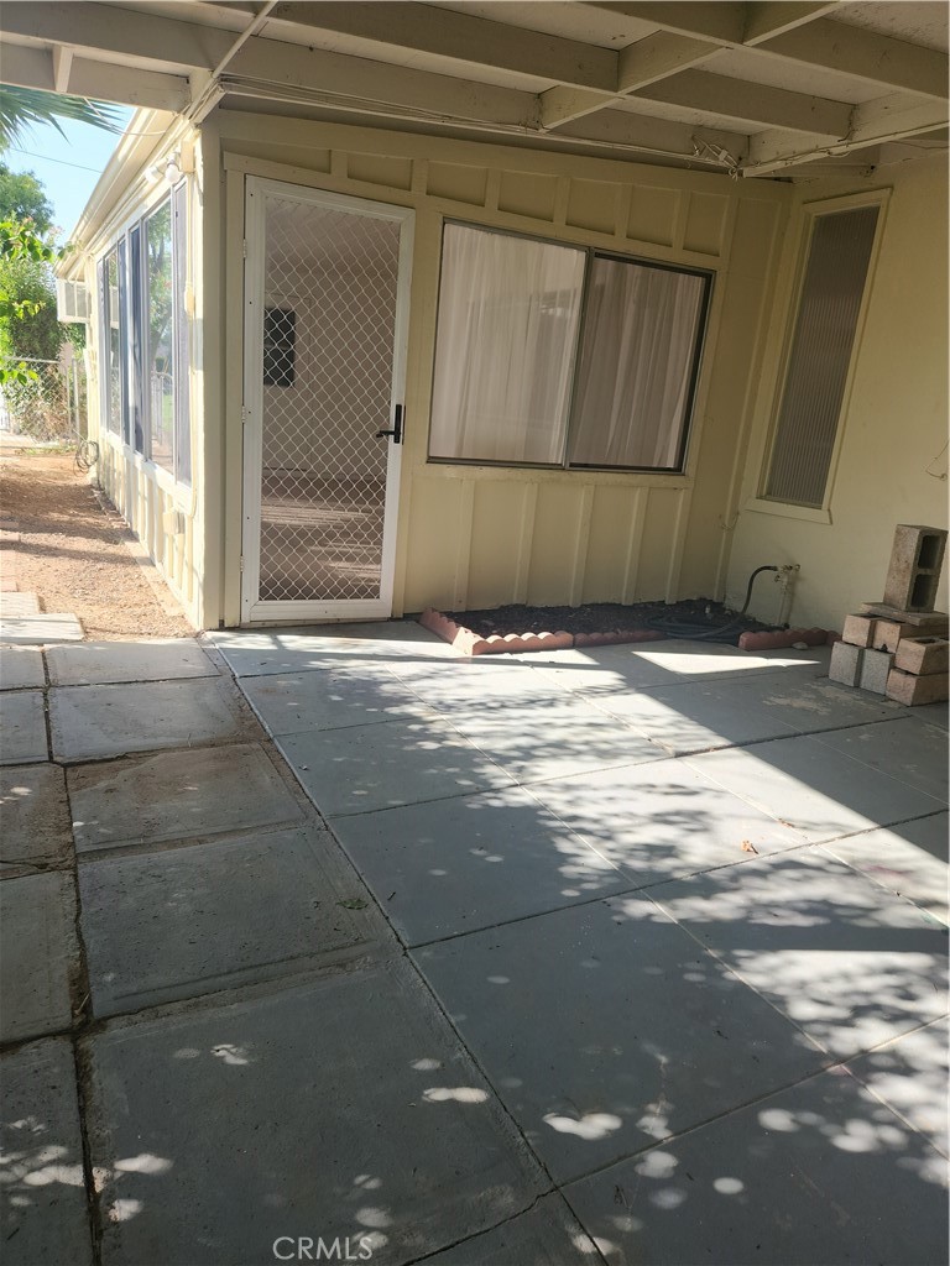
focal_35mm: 23
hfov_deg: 58.9
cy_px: 633
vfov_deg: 73.9
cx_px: 475
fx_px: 842
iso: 20
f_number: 1.8
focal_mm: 5.4
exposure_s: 1/258
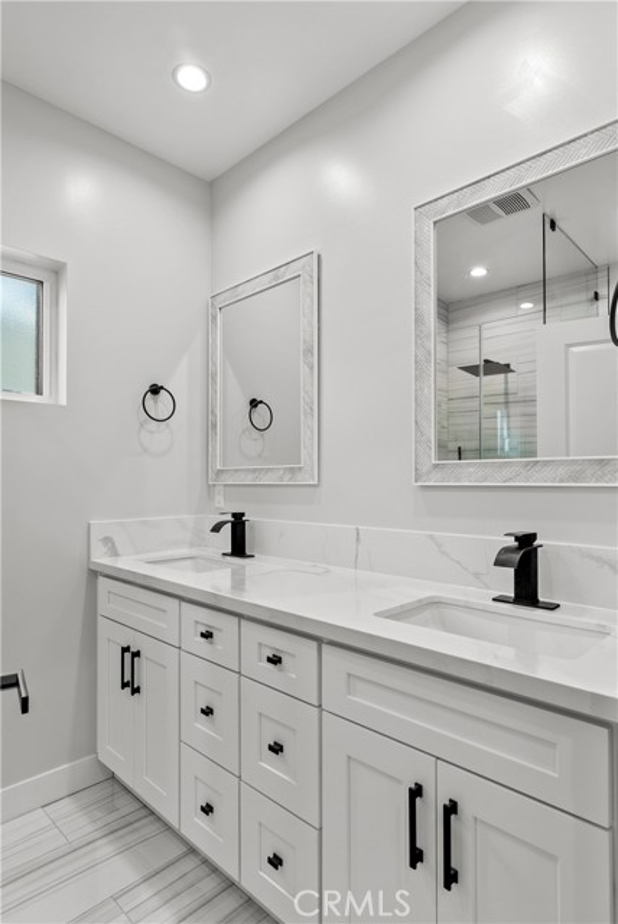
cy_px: 462
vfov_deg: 83.9
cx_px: 309
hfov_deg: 62.0
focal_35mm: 20
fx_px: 514
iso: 320
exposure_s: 1/2
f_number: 9.5
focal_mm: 20
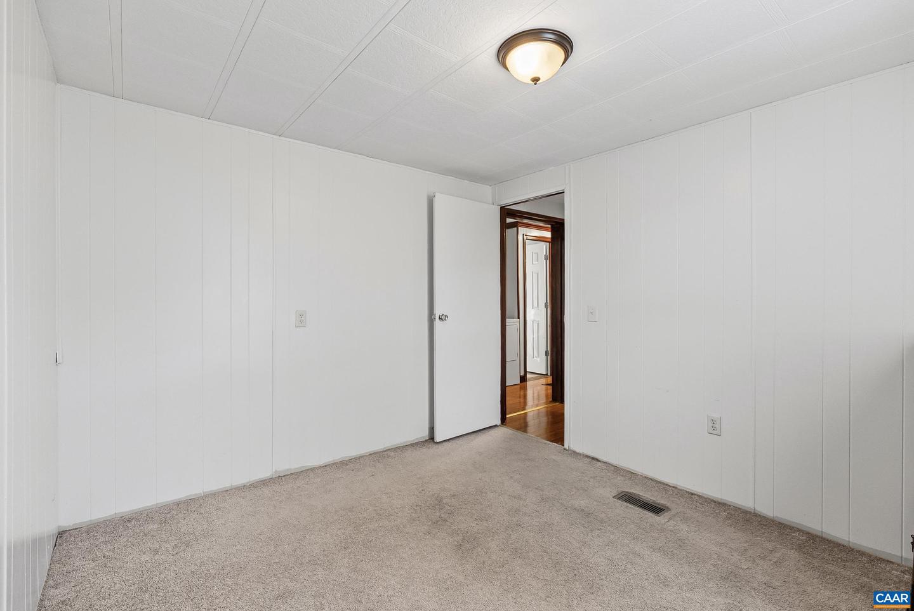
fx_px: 406
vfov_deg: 73.8
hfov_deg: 96.7
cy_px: 306
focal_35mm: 16
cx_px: 457
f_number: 8
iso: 2000
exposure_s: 1/3
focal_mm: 16
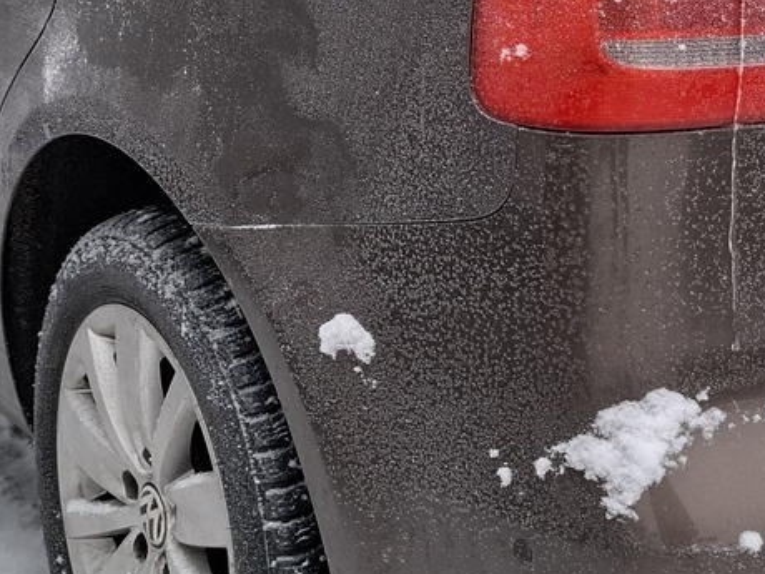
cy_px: 18
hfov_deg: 26.9
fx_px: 1591
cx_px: 519
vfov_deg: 19.9
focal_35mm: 72
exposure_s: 1/100
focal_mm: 5.54
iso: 50
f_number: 1.8
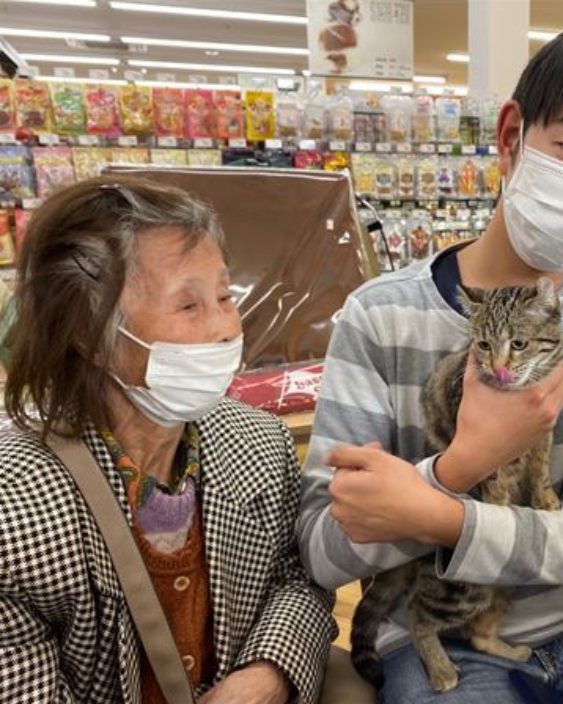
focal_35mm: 34
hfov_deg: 41.3
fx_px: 709
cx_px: 459
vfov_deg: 52.9
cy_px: 352
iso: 80
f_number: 1.8
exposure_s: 1/120
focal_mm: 4.25
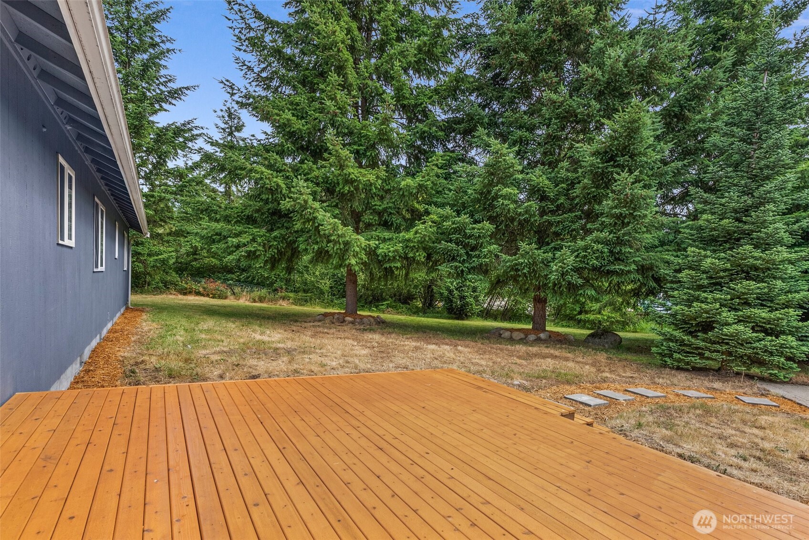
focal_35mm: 16
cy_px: 270
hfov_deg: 96.7
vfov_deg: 73.8
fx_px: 360
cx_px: 404
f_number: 9
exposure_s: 1/100
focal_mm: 16
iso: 500
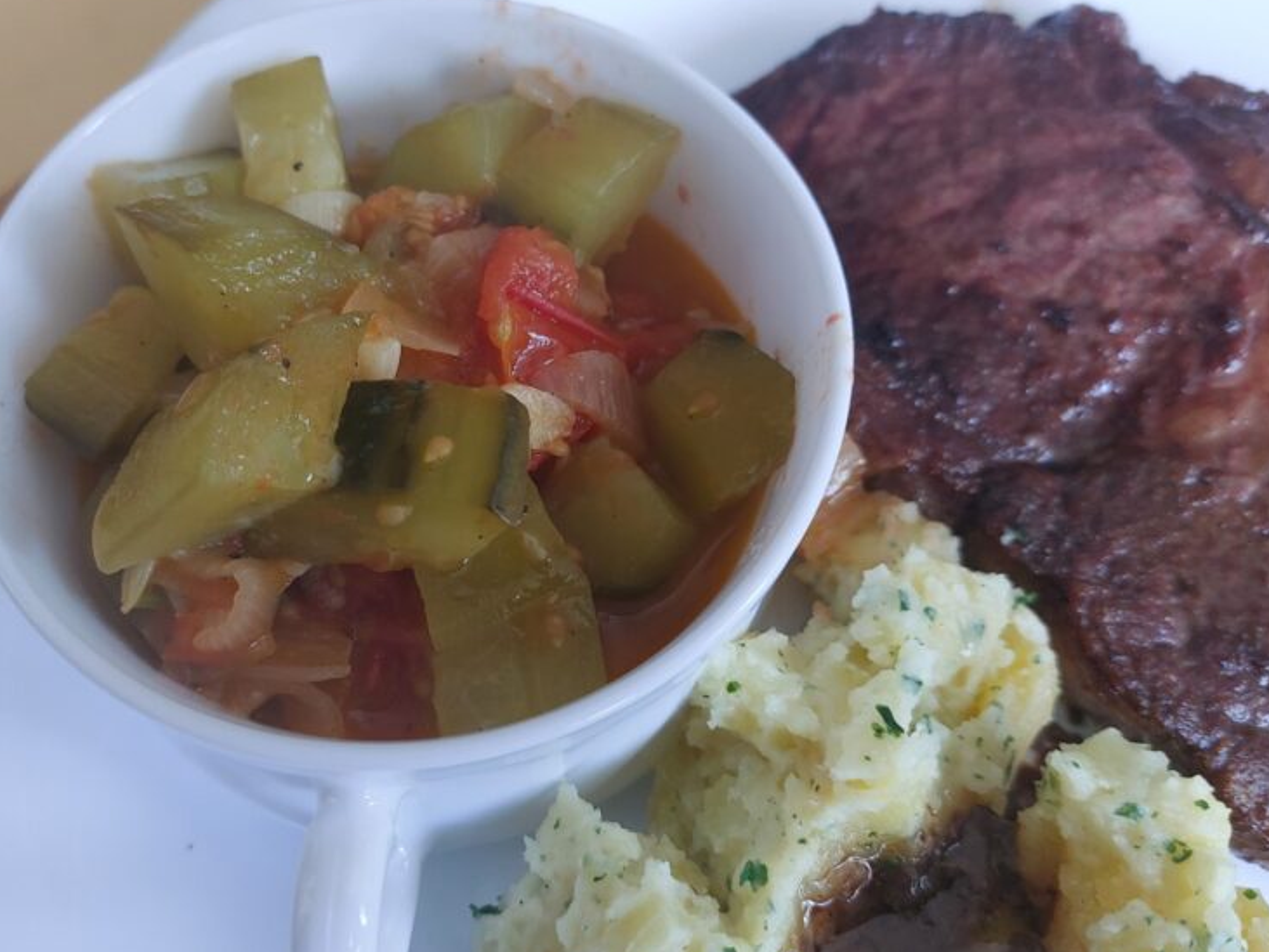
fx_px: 1284
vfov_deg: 40.7
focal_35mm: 35
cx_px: 526
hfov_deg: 52.3
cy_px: 446
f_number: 1.8
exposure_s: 1/50
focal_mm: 5.23
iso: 200
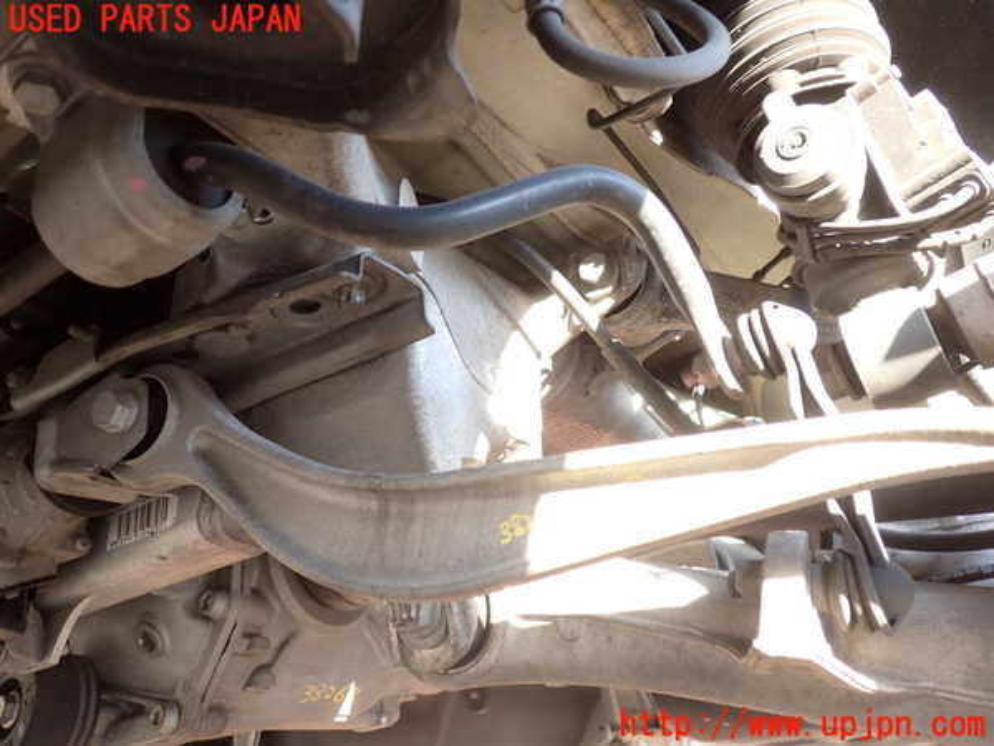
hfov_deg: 60.0
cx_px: 497
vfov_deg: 46.8
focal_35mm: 30
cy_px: 373
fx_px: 861
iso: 125
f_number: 2.3
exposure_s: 1/60
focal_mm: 5.4
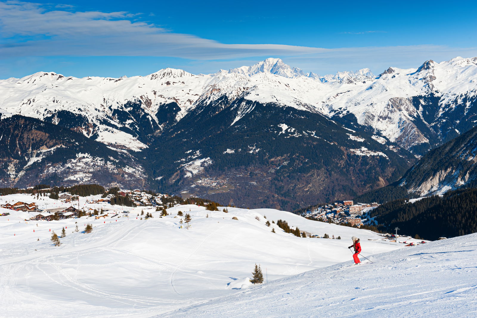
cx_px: 238
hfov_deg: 35.7
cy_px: 159
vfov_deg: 24.2
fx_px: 741
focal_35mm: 56
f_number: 11
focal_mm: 56
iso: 200
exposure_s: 1/400
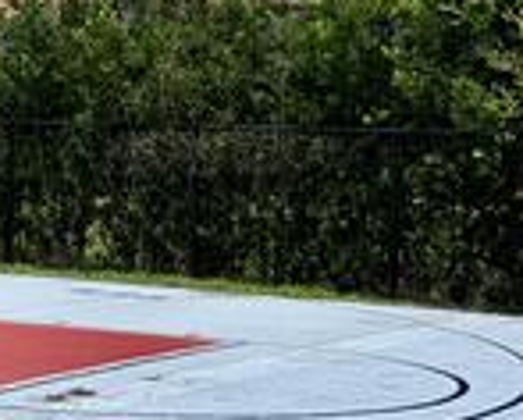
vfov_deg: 11.2
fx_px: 2139
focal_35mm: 138
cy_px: 100
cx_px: -128
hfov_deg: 13.5
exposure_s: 1/4630
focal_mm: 5.96
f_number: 1.6
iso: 40
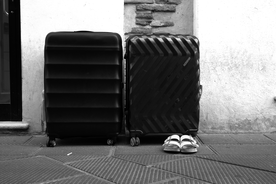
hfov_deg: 48.4
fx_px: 307
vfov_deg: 33.4
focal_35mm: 40
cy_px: 92
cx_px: 138
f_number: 10
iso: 100
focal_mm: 40
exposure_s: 1/25
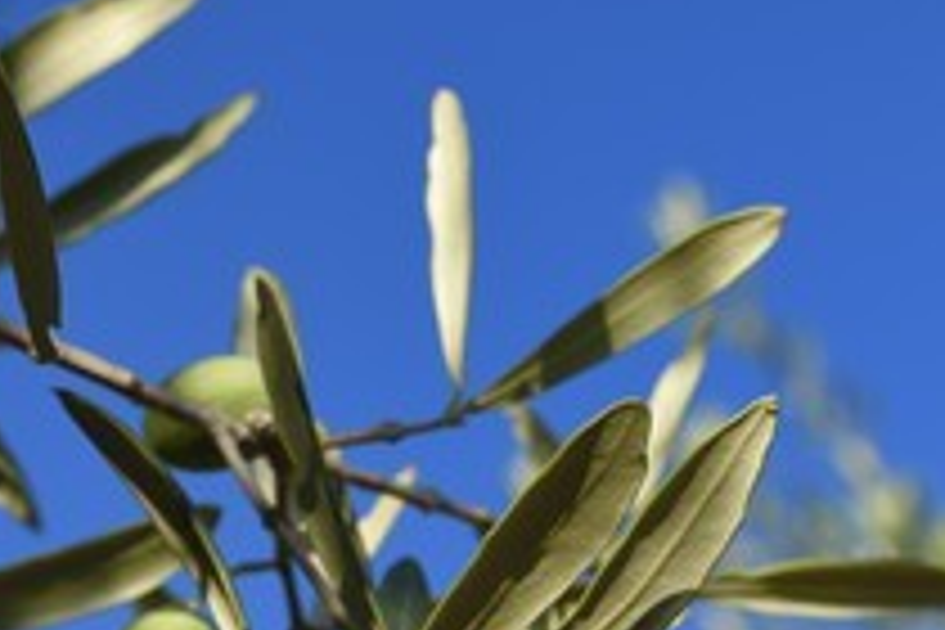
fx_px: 3465
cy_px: 446
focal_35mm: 132
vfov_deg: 10.4
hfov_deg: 15.4
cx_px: 117
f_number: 16
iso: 200
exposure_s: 1/125
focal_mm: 66
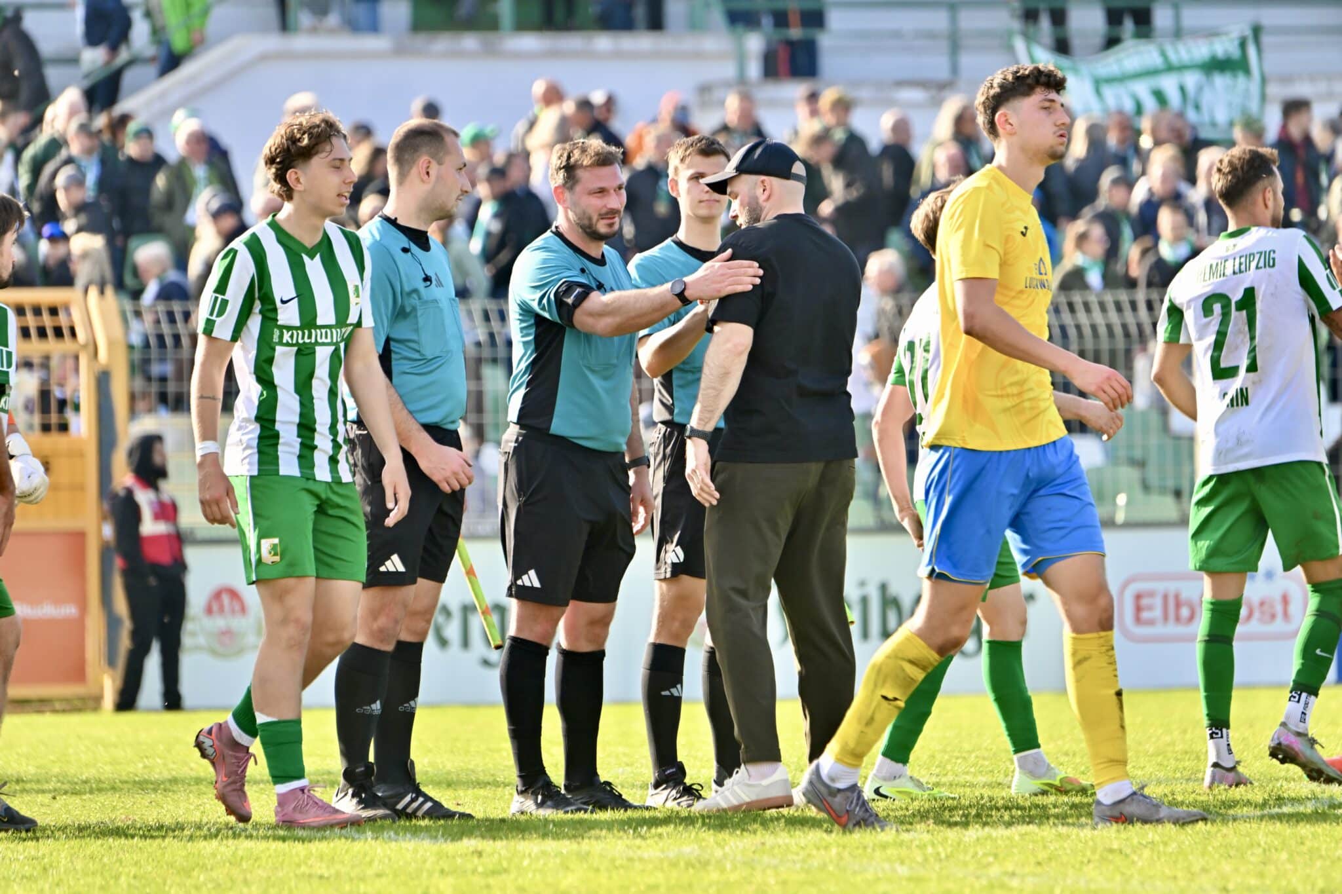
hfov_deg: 5.9
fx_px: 13045
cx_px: 671
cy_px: 447
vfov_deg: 3.9
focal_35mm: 350
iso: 800
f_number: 5.6
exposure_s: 1/1250
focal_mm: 350
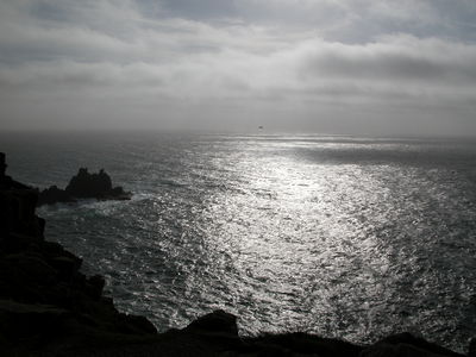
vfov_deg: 40.7
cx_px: 238
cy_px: 178
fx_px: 481
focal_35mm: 35
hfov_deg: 52.6
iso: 100
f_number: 8
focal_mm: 8.9
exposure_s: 1/2283
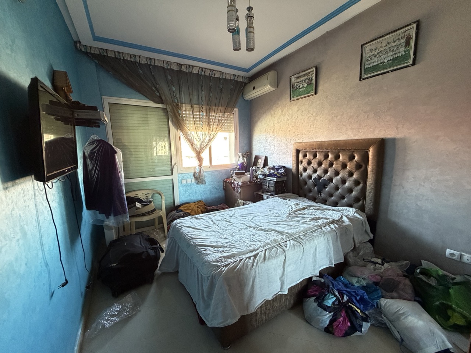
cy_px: 176
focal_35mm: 14
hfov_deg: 102.1
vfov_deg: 85.7
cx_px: 236
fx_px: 190
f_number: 2.2
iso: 500
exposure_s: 1/60
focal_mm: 2.22
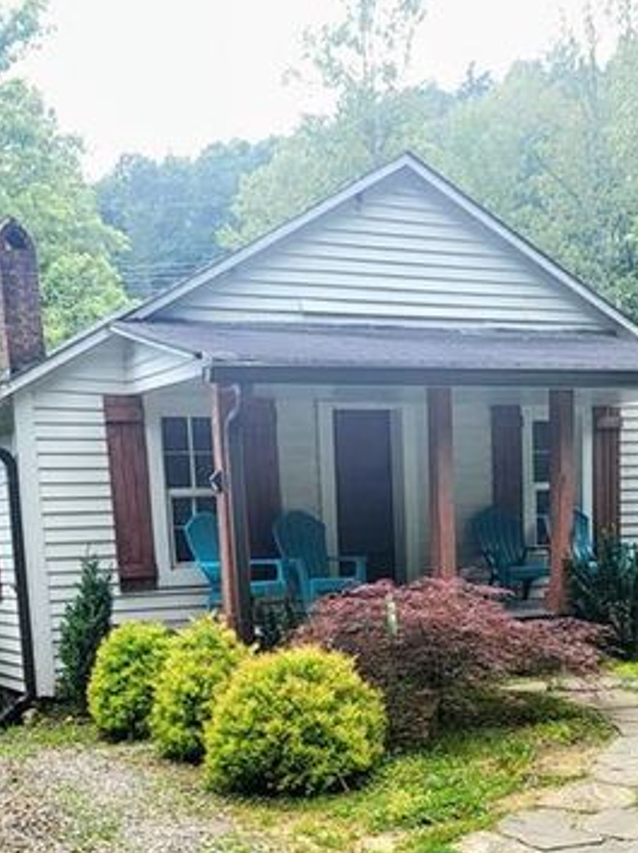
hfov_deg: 29.6
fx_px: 1206
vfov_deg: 36.8
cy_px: 748
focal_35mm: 49
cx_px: 313
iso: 40
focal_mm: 5.4
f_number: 1.8
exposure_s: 1/185
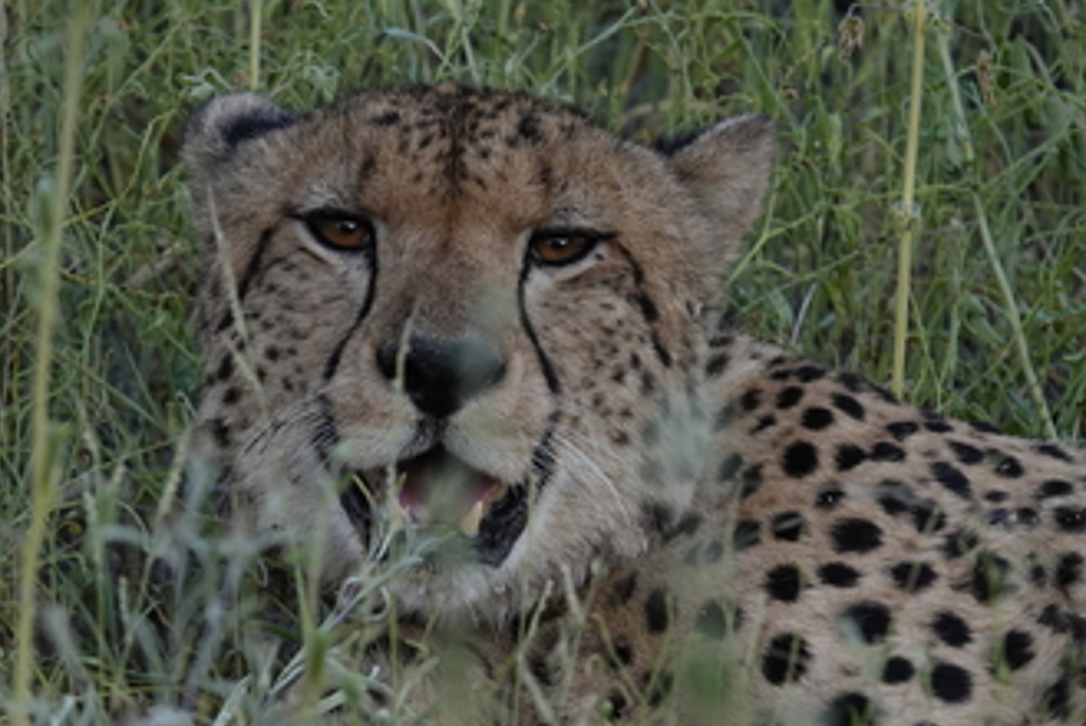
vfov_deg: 2.6
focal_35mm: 531
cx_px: 495
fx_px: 16032
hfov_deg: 3.9
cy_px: 427
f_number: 4
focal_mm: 139.53
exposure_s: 1/500
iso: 500
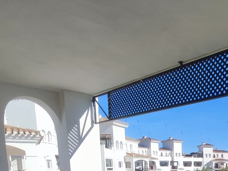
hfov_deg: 40.4
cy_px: 216
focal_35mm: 43
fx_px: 283
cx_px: 206
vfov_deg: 28.3
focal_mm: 1.65
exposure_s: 1/1939
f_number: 2.2
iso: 50
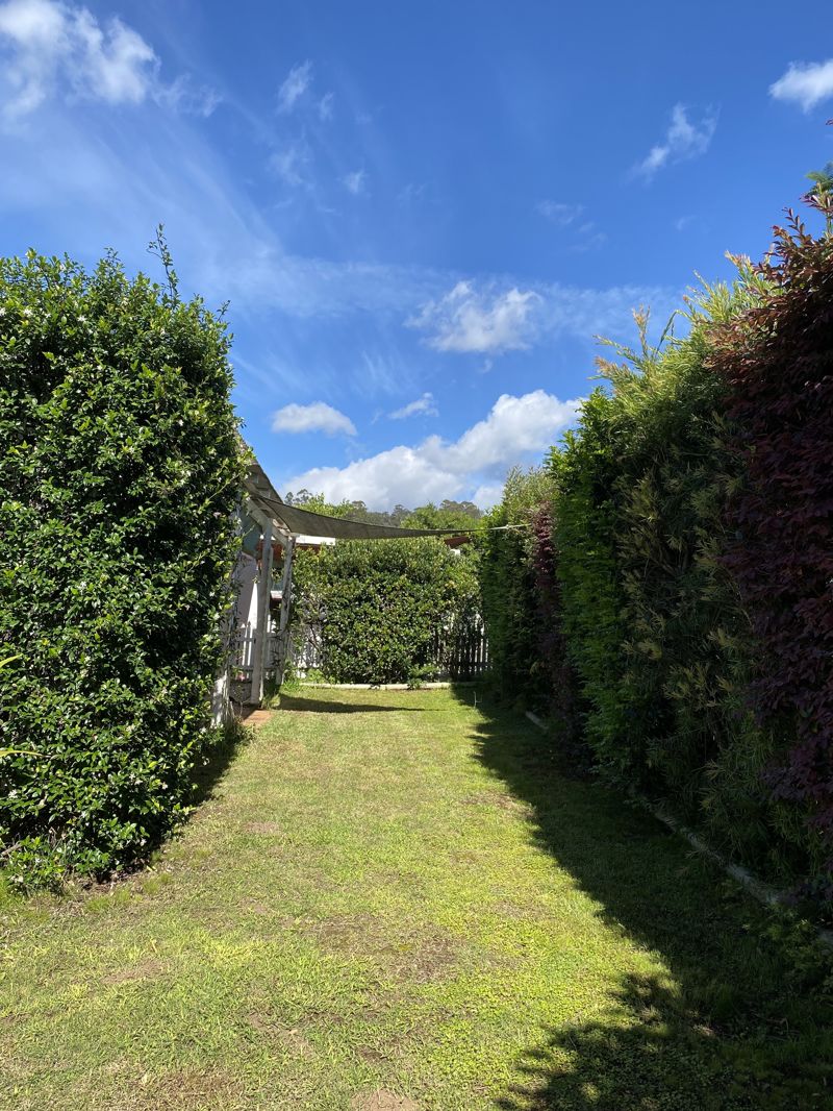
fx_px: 834
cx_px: 416
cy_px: 556
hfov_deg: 53.1
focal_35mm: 26
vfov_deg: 67.3
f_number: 1.8
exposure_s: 1/1898
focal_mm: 4.25
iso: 32
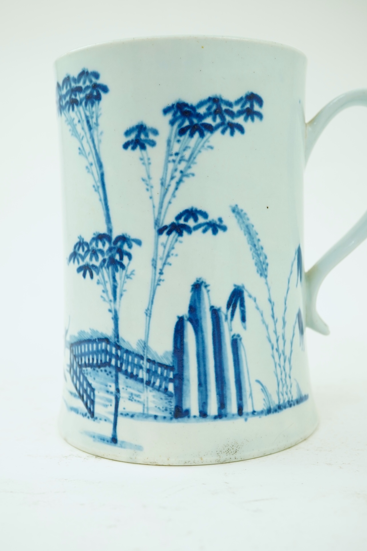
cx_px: 183
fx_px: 703
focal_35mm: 46
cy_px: 281
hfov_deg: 29.2
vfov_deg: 42.7
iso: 640
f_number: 9
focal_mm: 30
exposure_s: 1/60
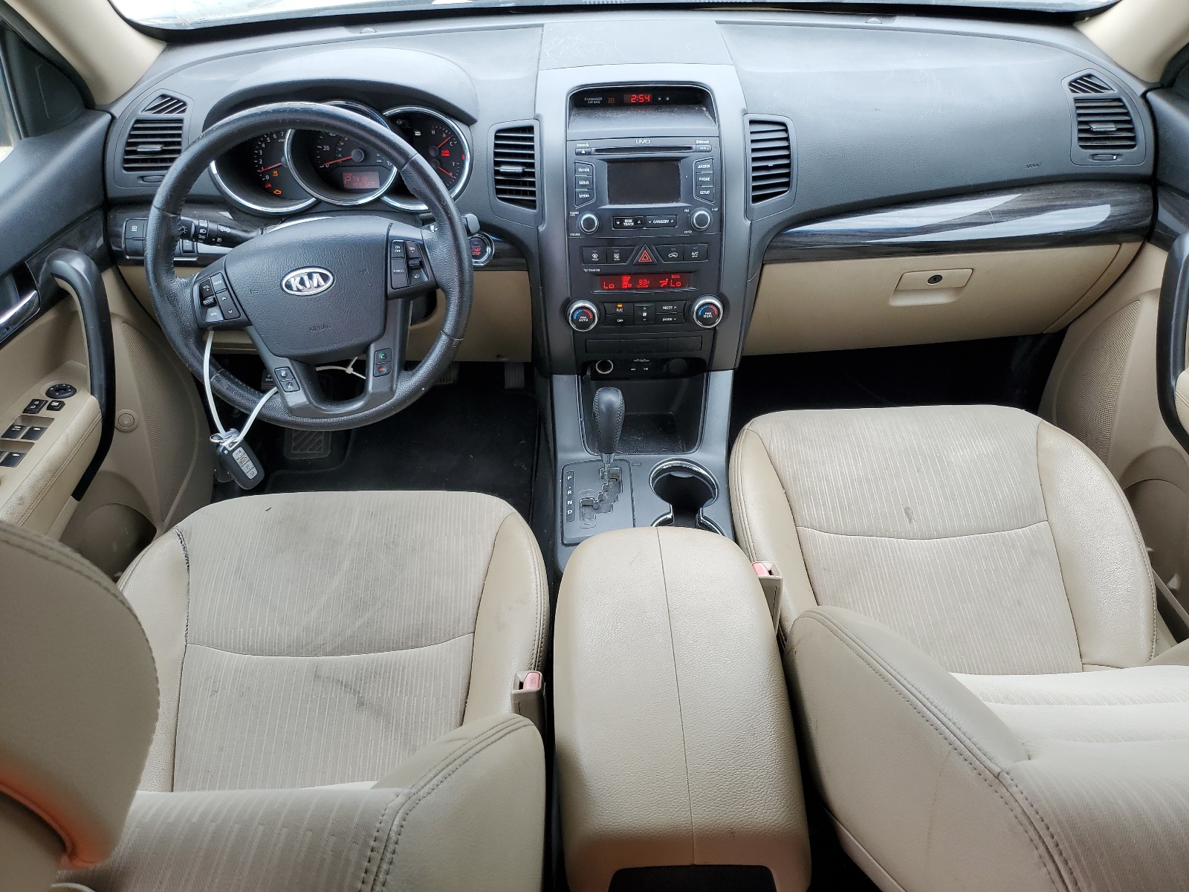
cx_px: 594
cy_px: 446
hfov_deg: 67.3
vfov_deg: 53.1
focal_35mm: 26
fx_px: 893
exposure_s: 1/333
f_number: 1.5
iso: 50
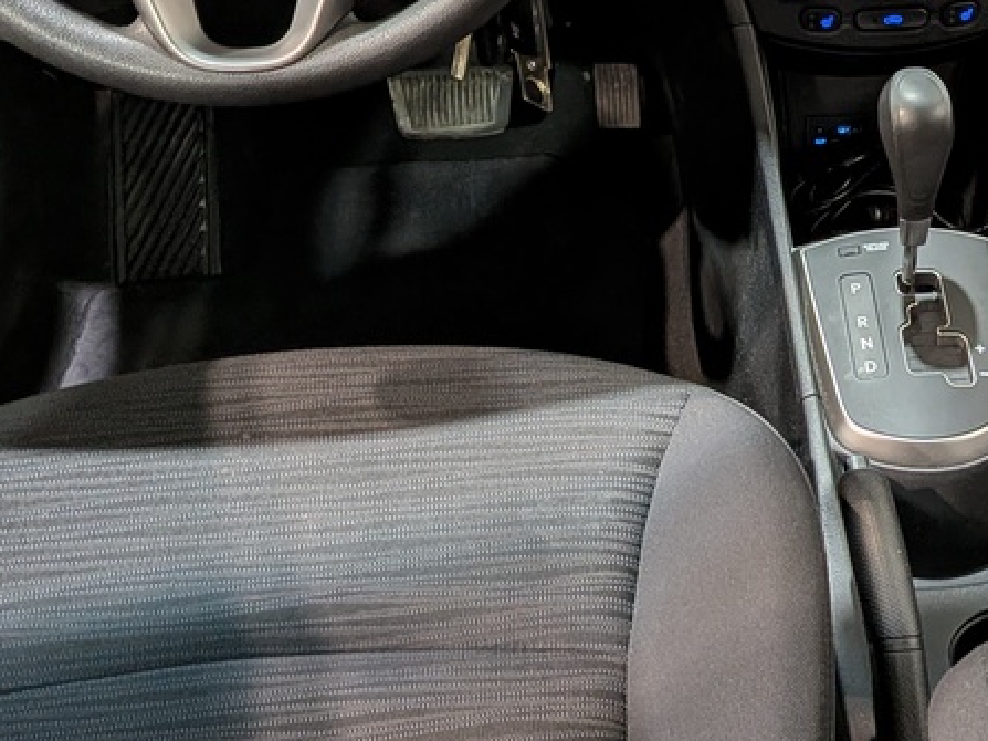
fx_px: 1569
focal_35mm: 55
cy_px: 135
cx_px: 862
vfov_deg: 26.0
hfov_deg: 33.4
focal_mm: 4.53
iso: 34
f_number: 1.7
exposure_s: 1/120
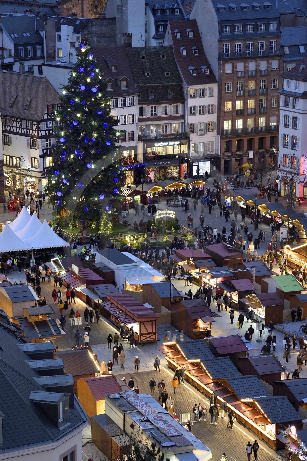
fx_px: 1332
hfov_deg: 13.1
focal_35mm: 104
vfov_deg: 19.7
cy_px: 234
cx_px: 153
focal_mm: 102
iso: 800
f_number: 6.3
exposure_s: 1/10
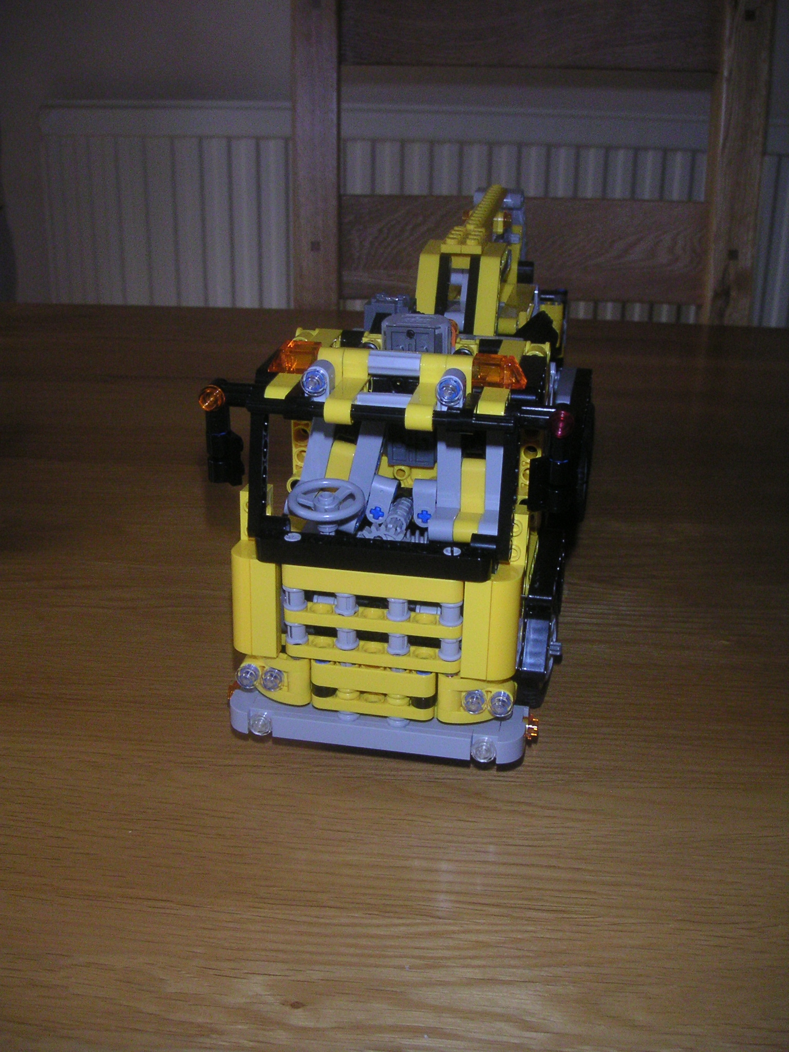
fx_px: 1155
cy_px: 526
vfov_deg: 49.0
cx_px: 394
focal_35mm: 38
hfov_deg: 37.7
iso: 160
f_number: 6.7
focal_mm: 6
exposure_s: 1/45
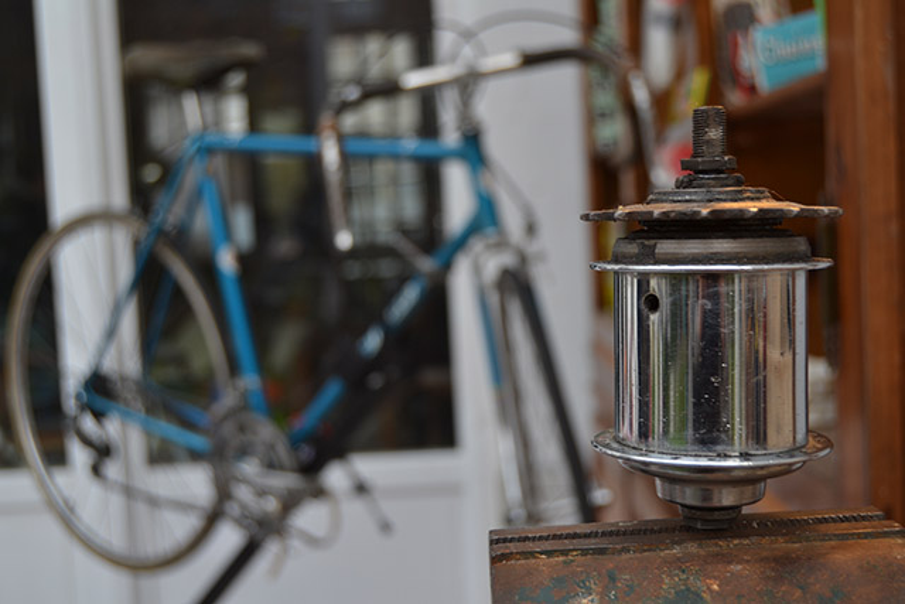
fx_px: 1207
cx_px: 452
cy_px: 302
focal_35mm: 48
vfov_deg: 28.1
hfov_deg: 41.1
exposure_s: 1/80
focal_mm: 32
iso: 100
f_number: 4.5
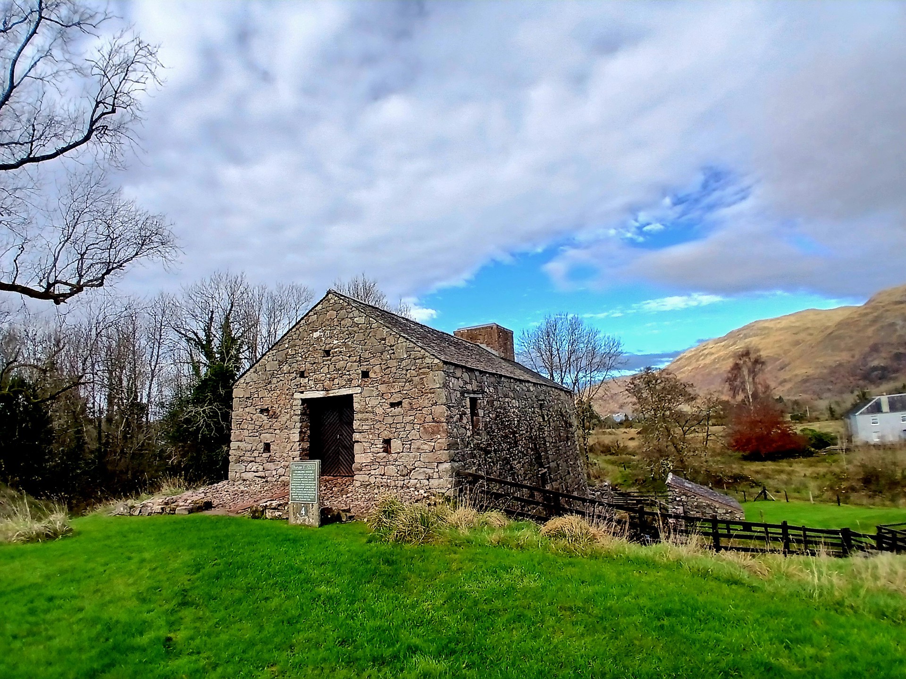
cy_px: 340
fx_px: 445
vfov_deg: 74.7
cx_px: 453
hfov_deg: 91.0
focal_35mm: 17
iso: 50
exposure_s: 1/417
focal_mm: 1.4
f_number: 2.2
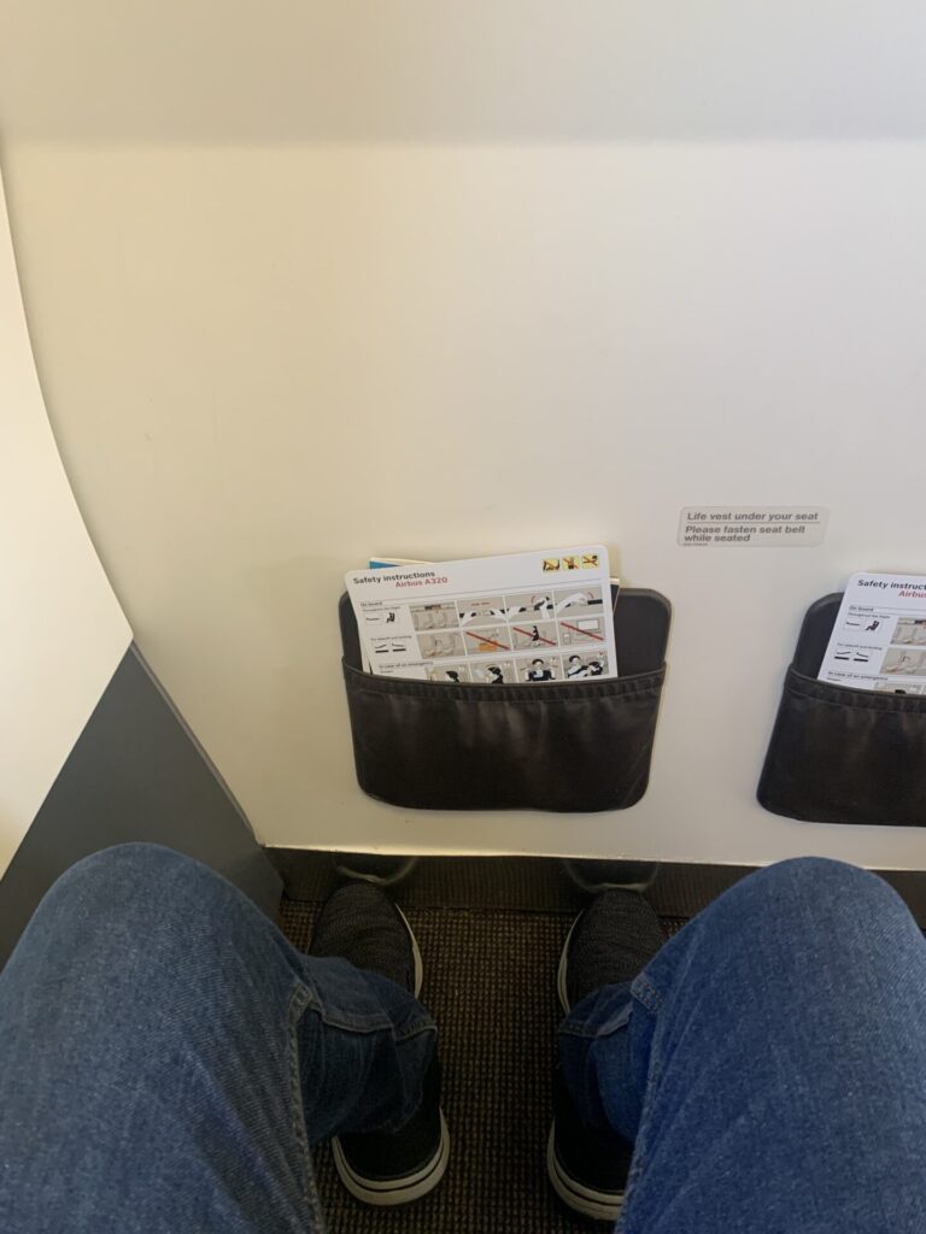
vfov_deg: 67.3
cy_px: 617
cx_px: 463
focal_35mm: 26
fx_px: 927
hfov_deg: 53.1
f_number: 1.8
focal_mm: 4.25
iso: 125
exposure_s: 1/59
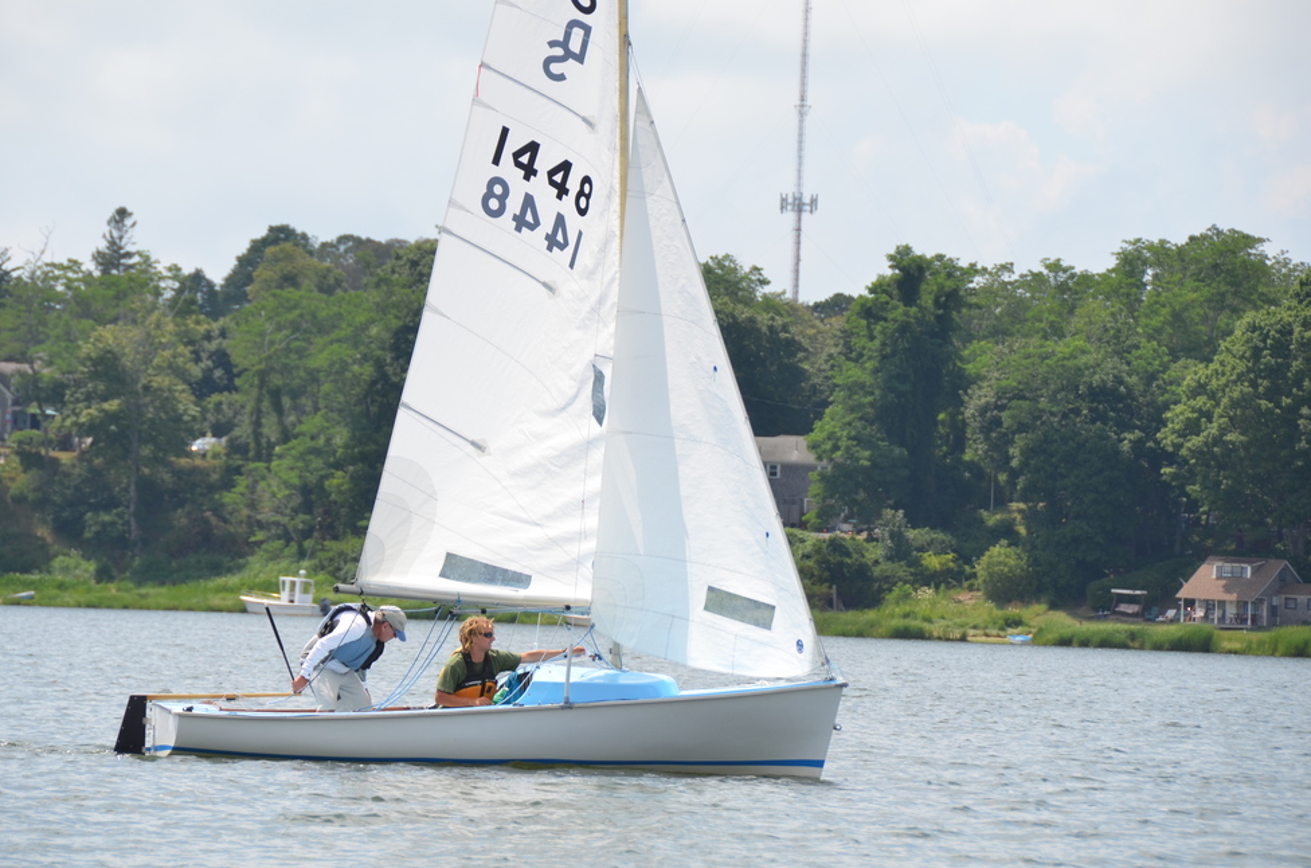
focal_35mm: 236
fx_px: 8575
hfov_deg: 8.7
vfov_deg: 5.8
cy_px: 423
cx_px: 649
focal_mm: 150
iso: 200
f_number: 7.1
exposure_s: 1/800
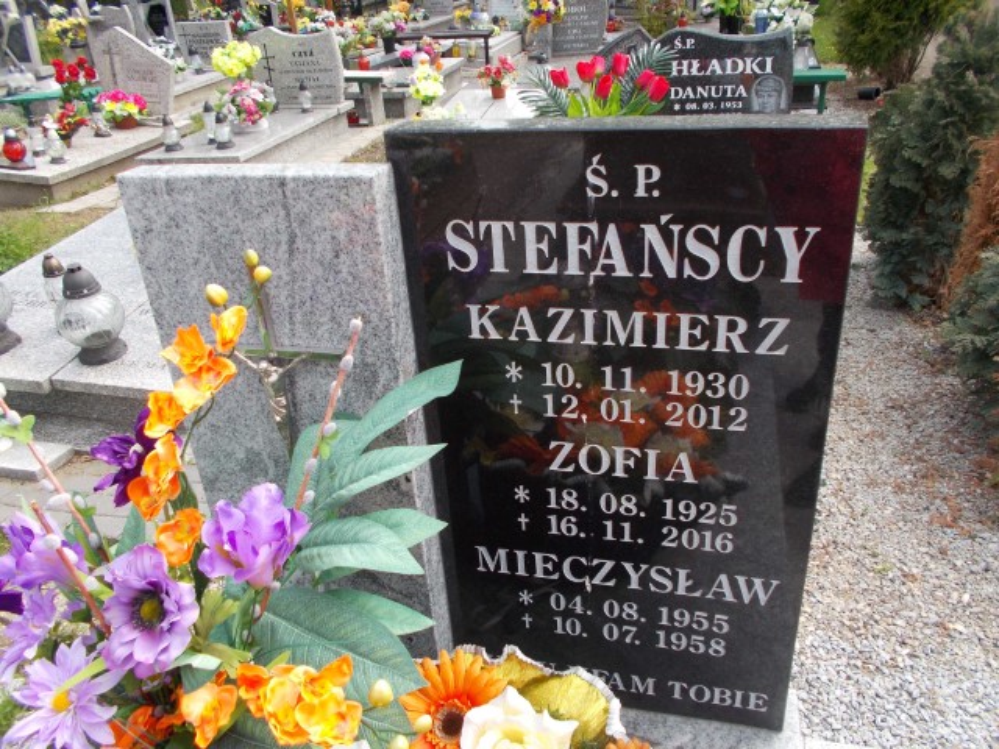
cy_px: 374
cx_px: 500
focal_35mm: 30
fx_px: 866
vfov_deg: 46.8
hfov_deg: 60.0
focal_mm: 5.3
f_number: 3.4
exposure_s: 1/320
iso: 80
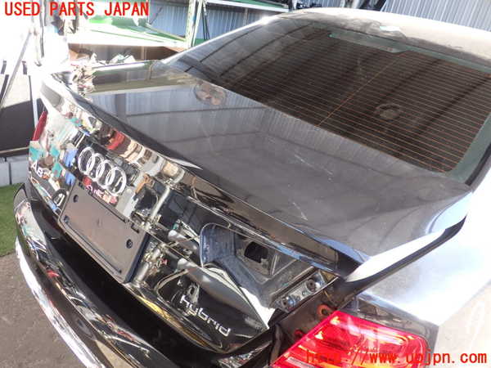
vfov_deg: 46.8
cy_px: 184
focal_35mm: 30
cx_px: 246
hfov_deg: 60.0
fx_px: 426
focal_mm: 5.4
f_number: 2.3
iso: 100
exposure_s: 1/100
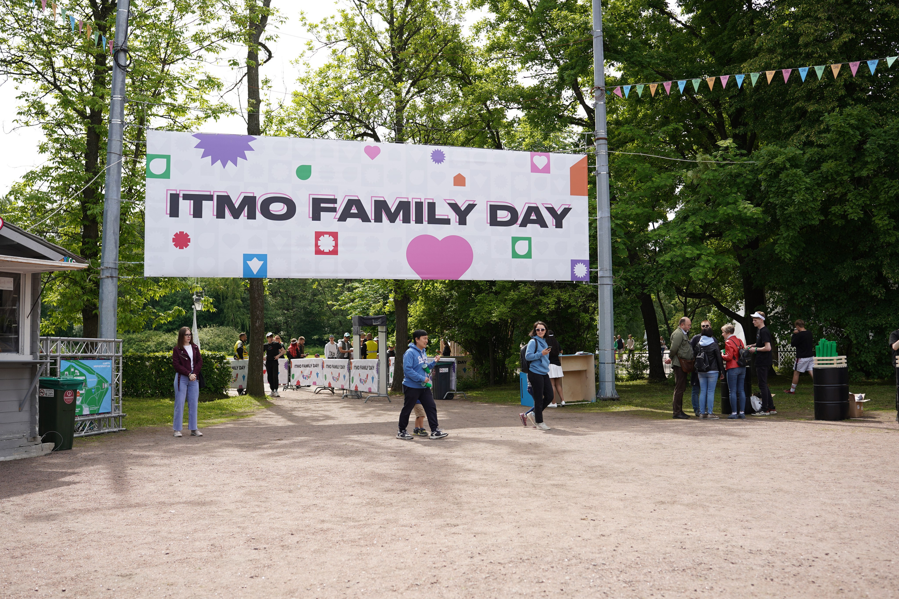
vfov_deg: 37.9
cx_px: 450
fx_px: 874
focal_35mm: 35
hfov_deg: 54.4
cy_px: 300
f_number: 2.8
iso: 100
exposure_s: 1/800
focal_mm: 35
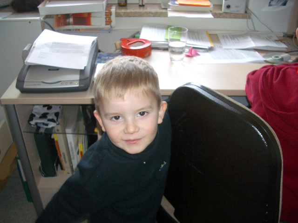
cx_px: 149
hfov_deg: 52.6
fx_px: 301
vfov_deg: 40.7
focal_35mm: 35
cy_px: 112
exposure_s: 1/60
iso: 100
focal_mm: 5.8
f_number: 2.6
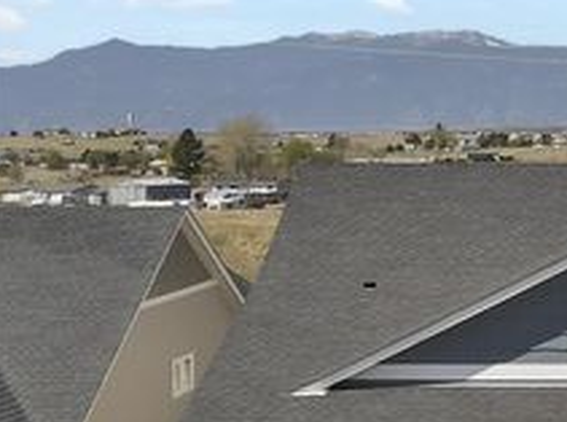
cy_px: 395
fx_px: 931
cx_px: 661
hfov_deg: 29.6
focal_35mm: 57
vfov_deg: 24.6
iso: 100
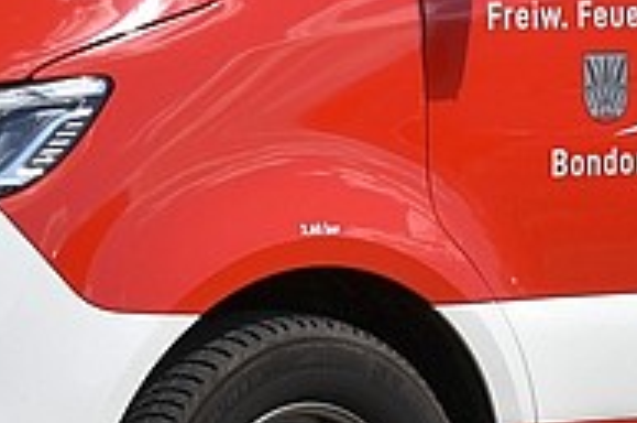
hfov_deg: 5.2
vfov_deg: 3.4
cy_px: -56
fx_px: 7013
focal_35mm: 397
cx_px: 660
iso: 200
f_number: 10
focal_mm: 85
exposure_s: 1/400
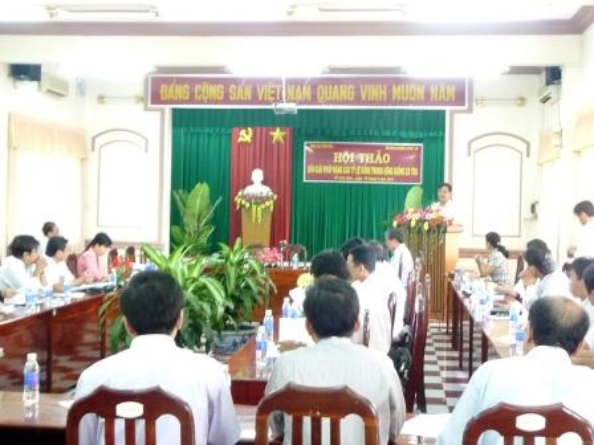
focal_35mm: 50
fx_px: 858
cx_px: 297
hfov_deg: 38.2
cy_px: 222
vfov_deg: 29.1
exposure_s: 1/10
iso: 400
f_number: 3.4
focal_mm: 5
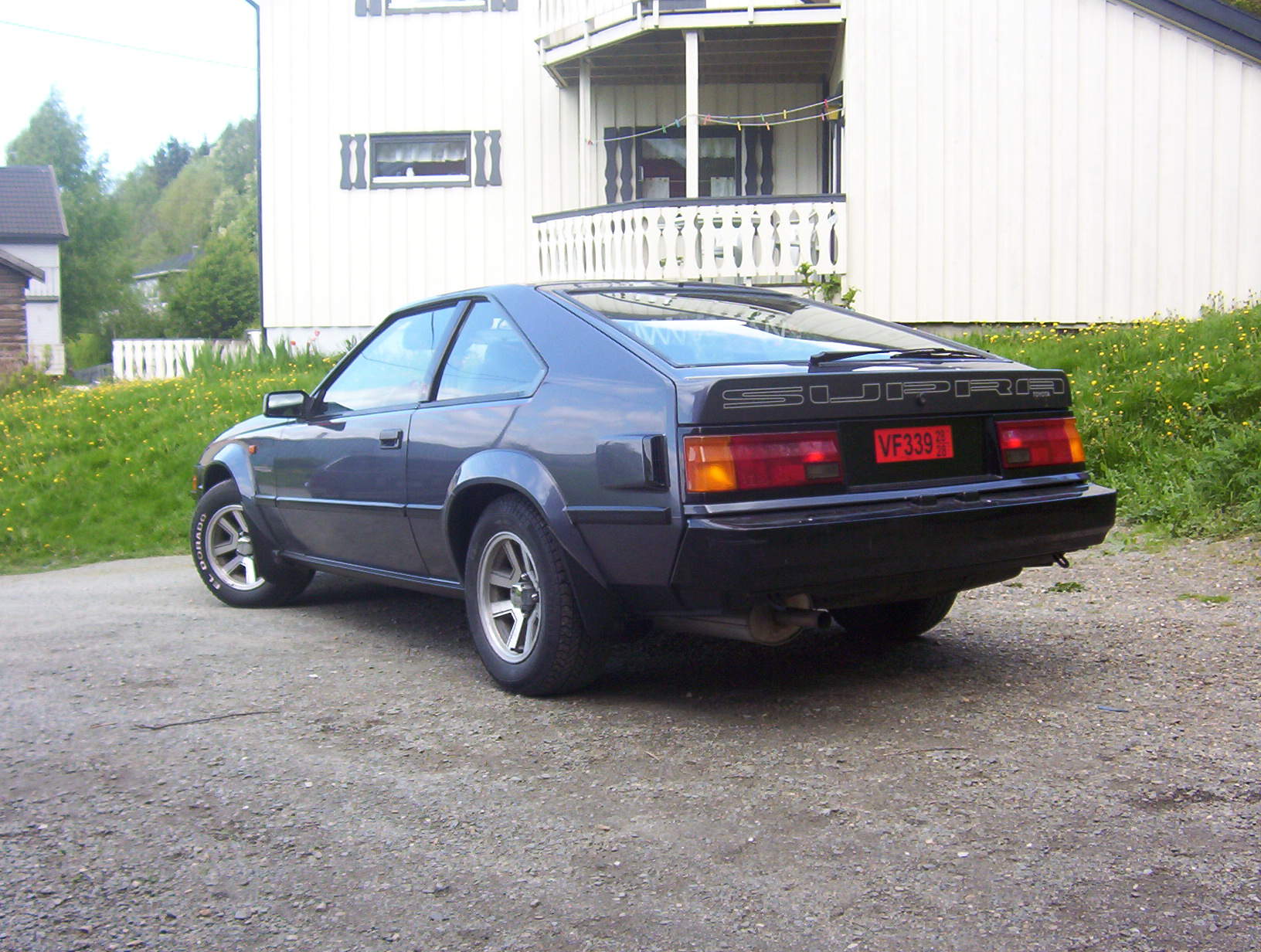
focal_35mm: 36
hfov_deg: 51.2
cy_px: 476
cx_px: 630
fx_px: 1315
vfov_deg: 39.8
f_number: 2.76
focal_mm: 5.54
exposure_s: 1/412
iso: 100
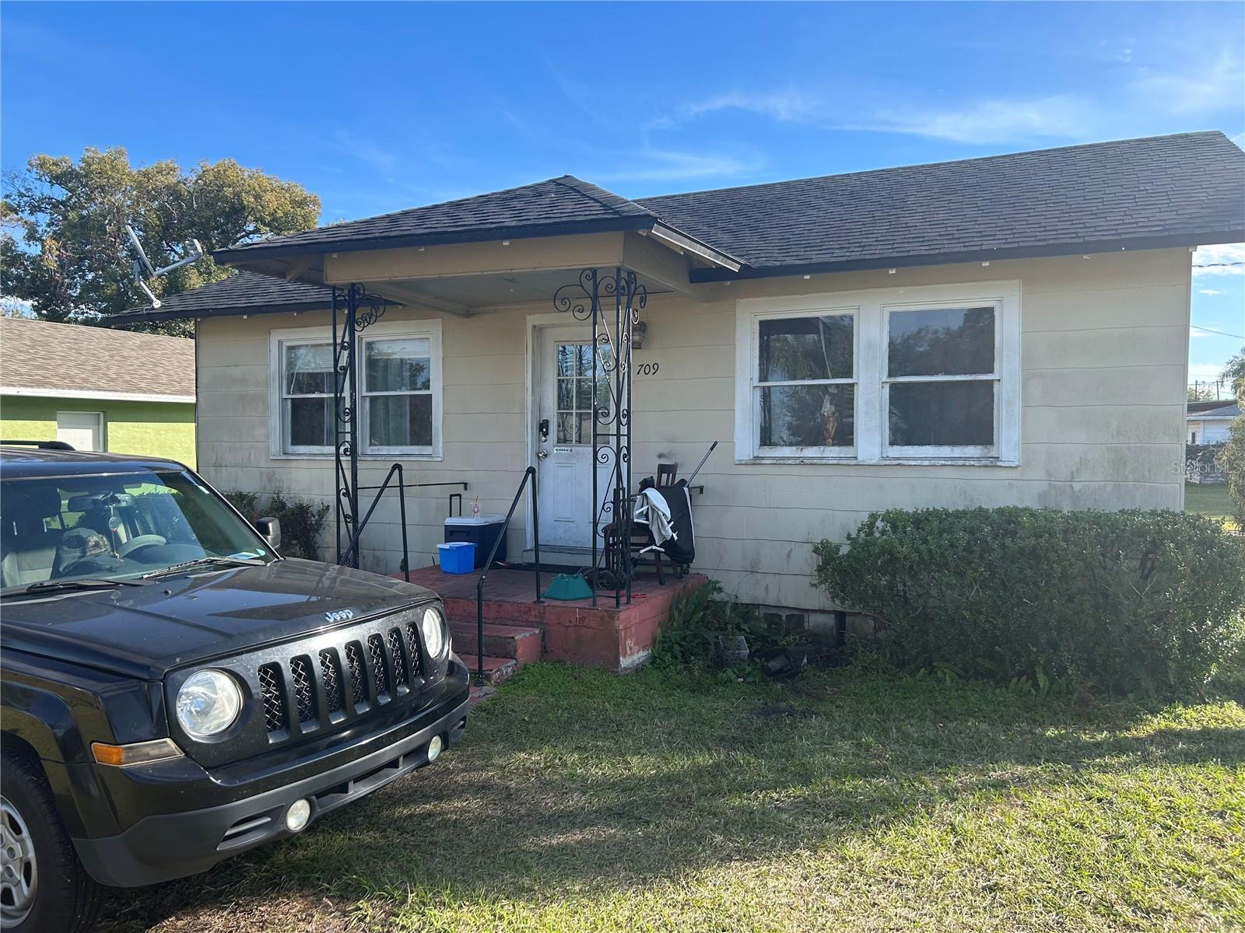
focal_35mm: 26
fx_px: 935
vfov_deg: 53.1
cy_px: 466
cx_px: 622
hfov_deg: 67.3
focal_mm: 5.7
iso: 50
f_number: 1.5
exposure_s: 1/1295
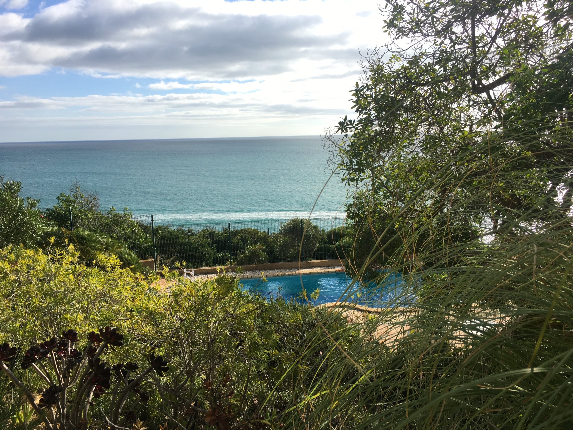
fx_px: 480
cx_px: 286
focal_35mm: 29
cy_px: 215
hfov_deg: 61.7
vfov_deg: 48.2
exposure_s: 1/1183
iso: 25
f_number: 2.2
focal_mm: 4.15
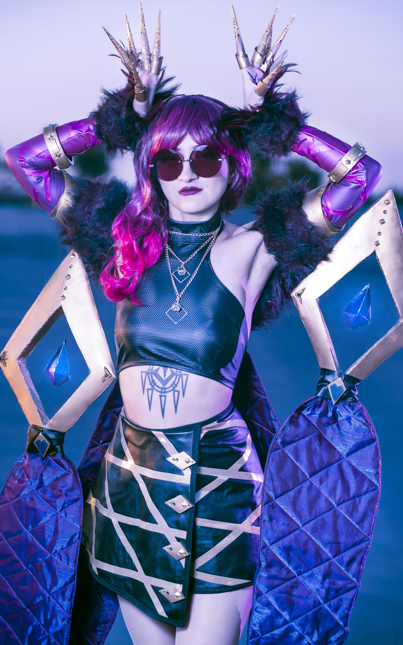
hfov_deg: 12.7
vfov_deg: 20.2
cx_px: 198
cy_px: 321
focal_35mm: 103
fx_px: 1809
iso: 320
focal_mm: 100
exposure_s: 1/500
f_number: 5
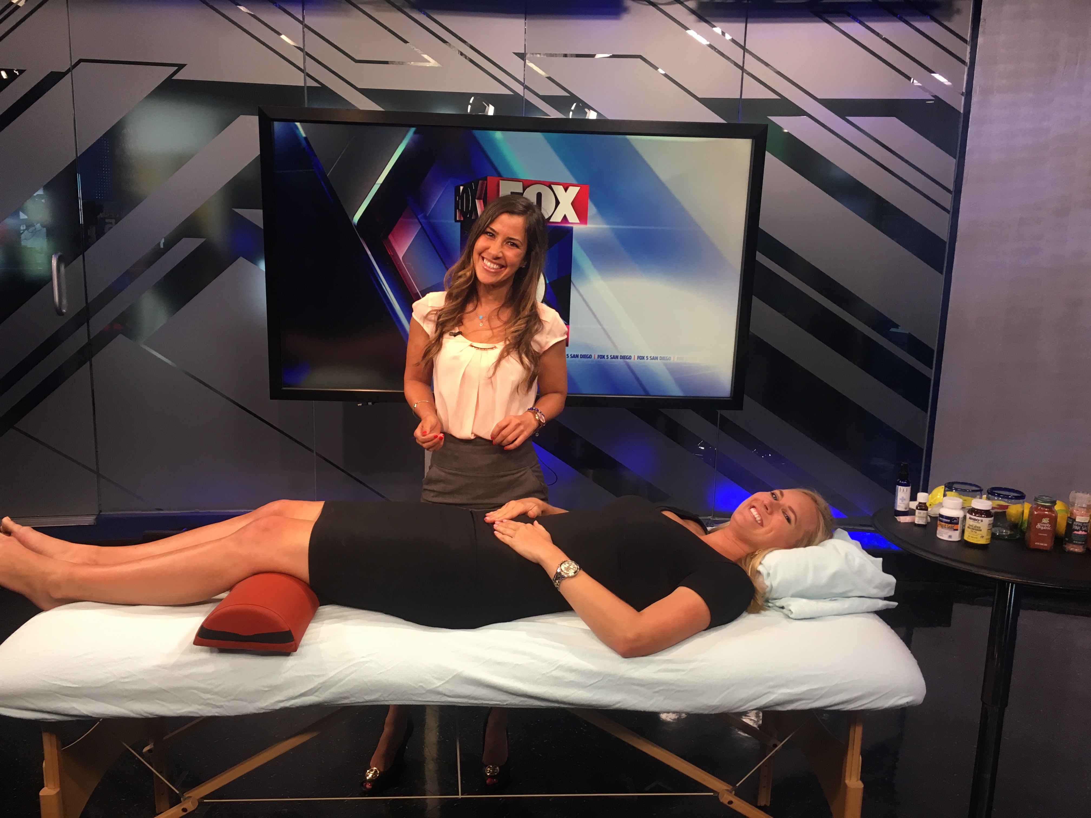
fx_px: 914
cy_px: 409
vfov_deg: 48.2
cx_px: 546
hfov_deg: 61.7
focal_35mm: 29
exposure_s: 1/30
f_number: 2.2
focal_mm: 4.15
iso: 64
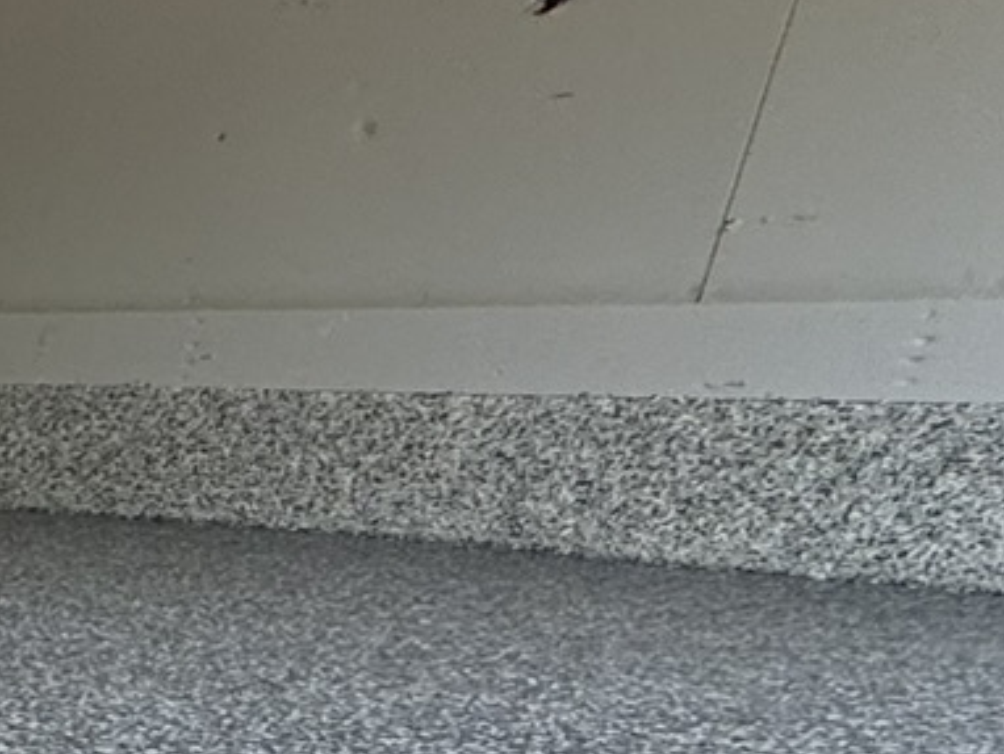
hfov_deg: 14.7
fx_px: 2177
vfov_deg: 17.6
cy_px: 1140
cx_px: -1461
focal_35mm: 75
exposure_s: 1/170
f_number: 2.2
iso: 40
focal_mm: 2.22
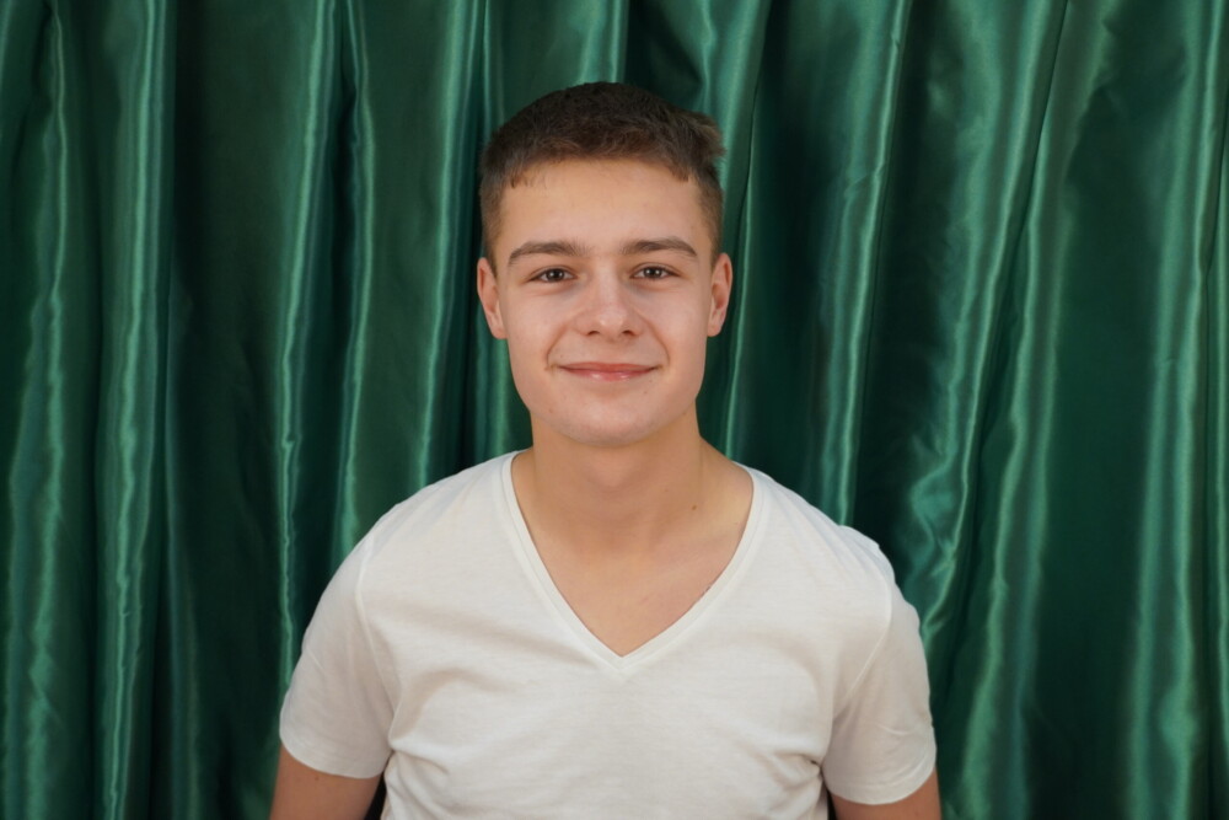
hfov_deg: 45.0
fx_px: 1485
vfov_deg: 30.9
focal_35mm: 44
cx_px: 614
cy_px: 410
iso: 800
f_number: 4.5
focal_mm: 29
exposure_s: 1/160
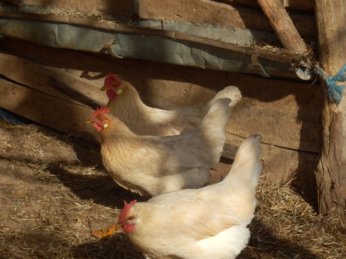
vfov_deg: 8.2
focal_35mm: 181
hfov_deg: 10.9
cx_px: 173
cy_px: 130
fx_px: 1809
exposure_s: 1/400
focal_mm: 32
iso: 80
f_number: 5.9
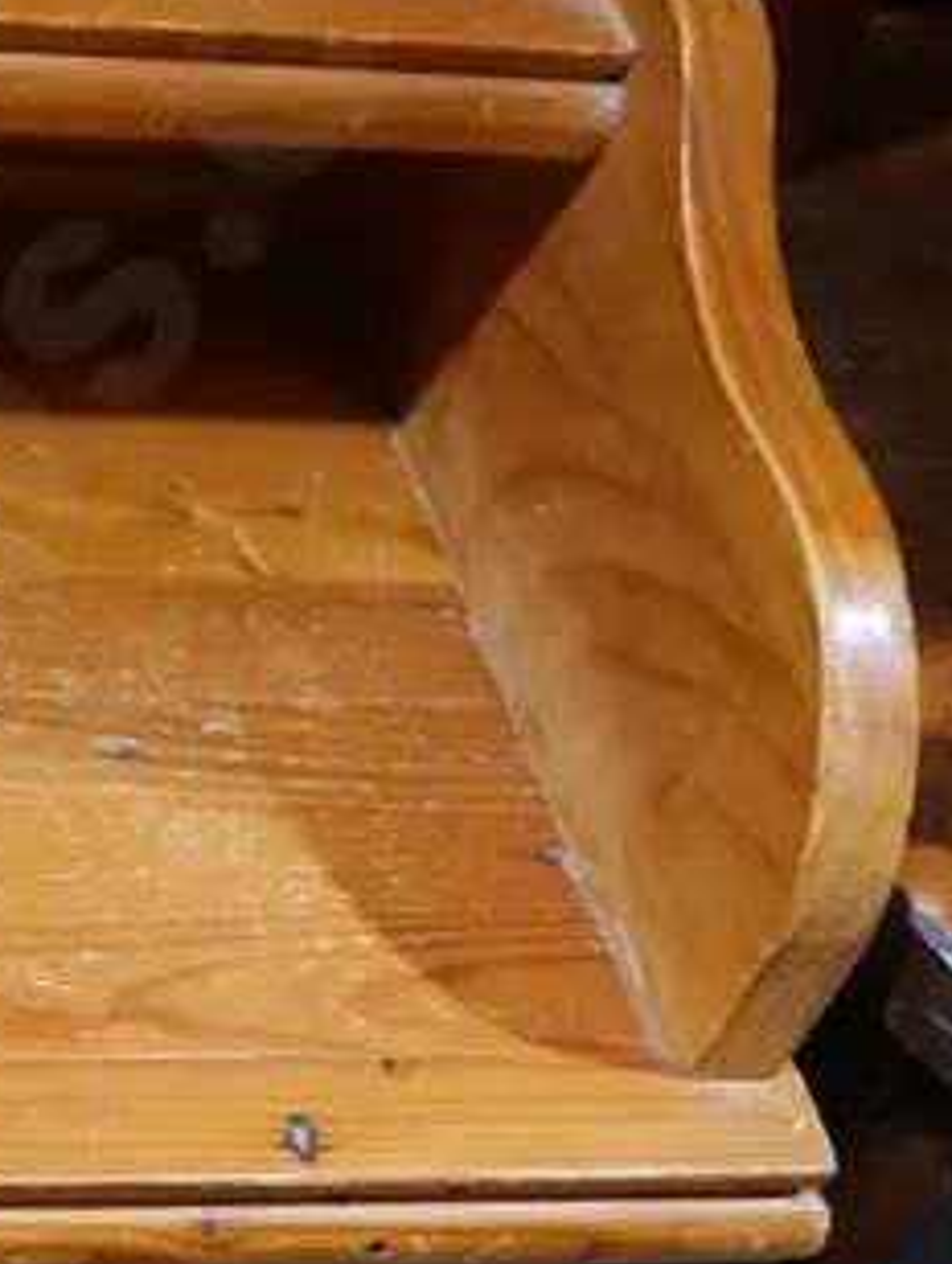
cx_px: -519
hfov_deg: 14.7
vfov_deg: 20.6
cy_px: 1129
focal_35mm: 93
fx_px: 3401
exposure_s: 1/60
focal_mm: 14
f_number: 3.5
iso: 500
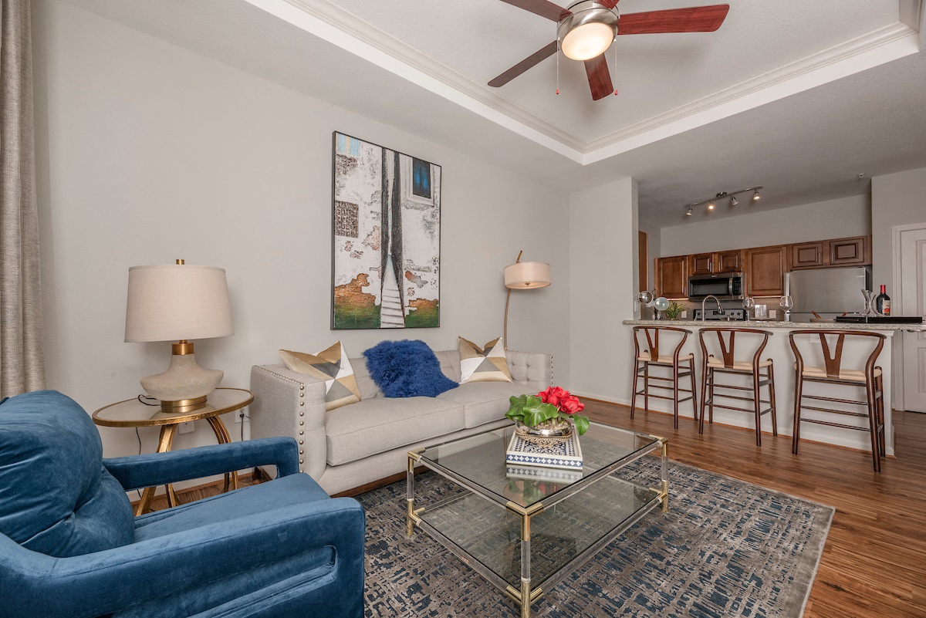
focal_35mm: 14
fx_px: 360
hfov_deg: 104.2
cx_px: 463
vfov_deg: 81.3
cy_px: 309
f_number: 11
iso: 125
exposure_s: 1/30
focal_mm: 14
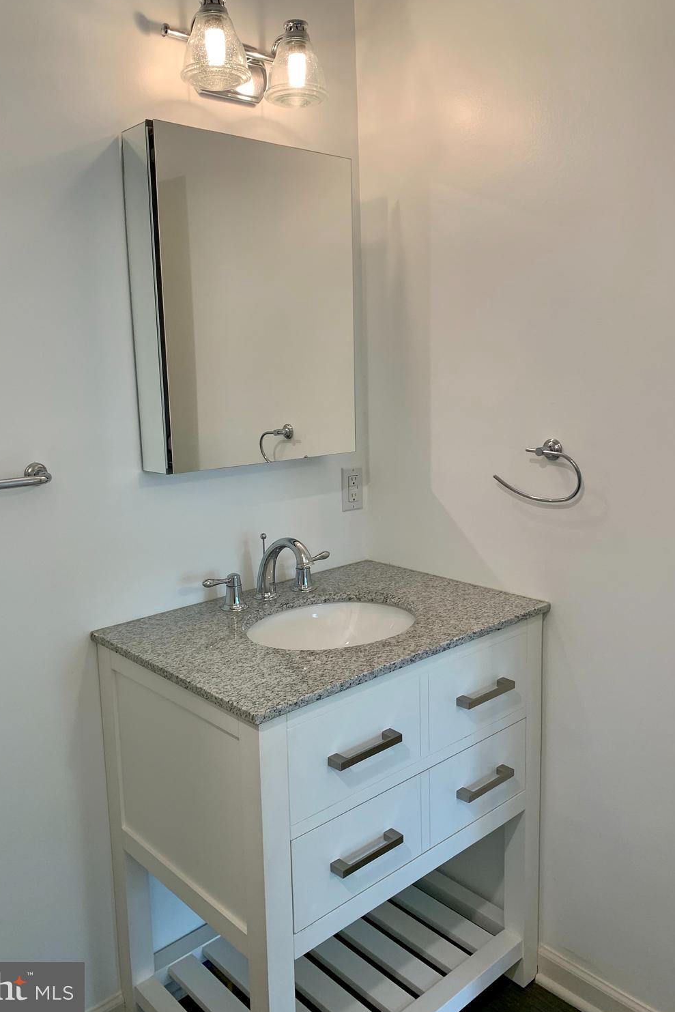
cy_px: 494
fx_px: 787
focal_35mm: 28
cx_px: 307
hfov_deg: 46.4
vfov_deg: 65.5
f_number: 1.8
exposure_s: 1/60
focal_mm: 4.25
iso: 64
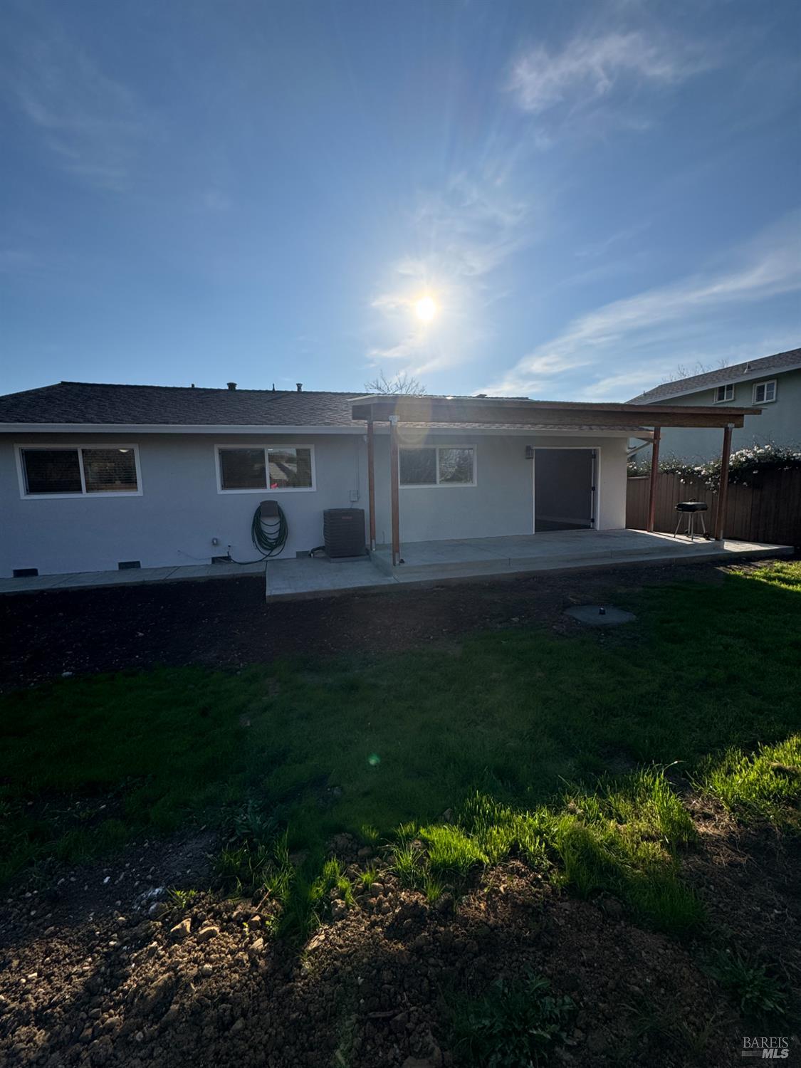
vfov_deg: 102.1
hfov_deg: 85.7
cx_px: 400
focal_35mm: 14
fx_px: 432
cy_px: 534
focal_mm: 2.22
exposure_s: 1/3247
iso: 50
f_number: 2.2
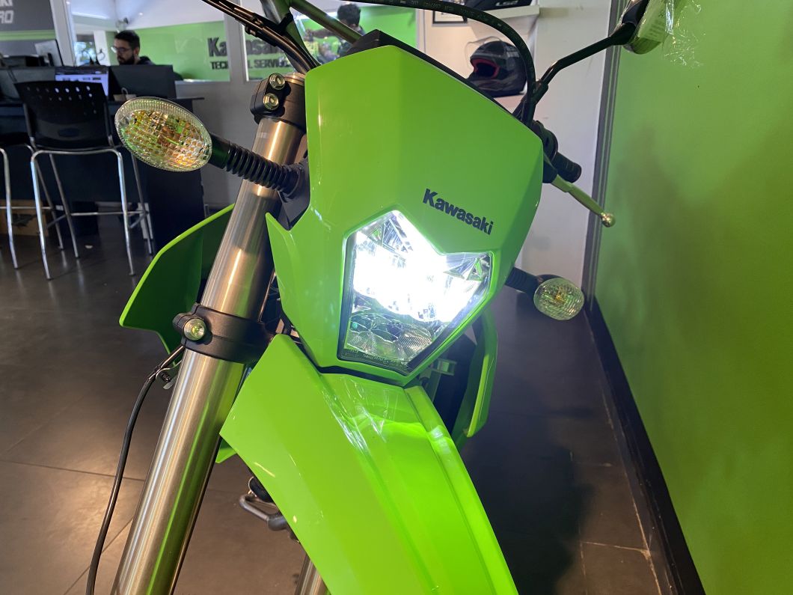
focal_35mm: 26
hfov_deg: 67.3
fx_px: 596
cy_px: 298
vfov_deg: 53.1
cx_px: 396
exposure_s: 1/50
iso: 125
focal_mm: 4.25
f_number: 1.8
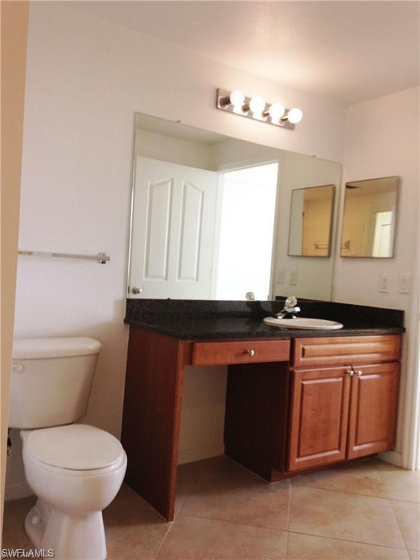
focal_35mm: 33
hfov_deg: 42.9
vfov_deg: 55.4
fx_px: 534
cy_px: 280
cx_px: 210
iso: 64
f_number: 2.4
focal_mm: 4.12
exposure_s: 1/20
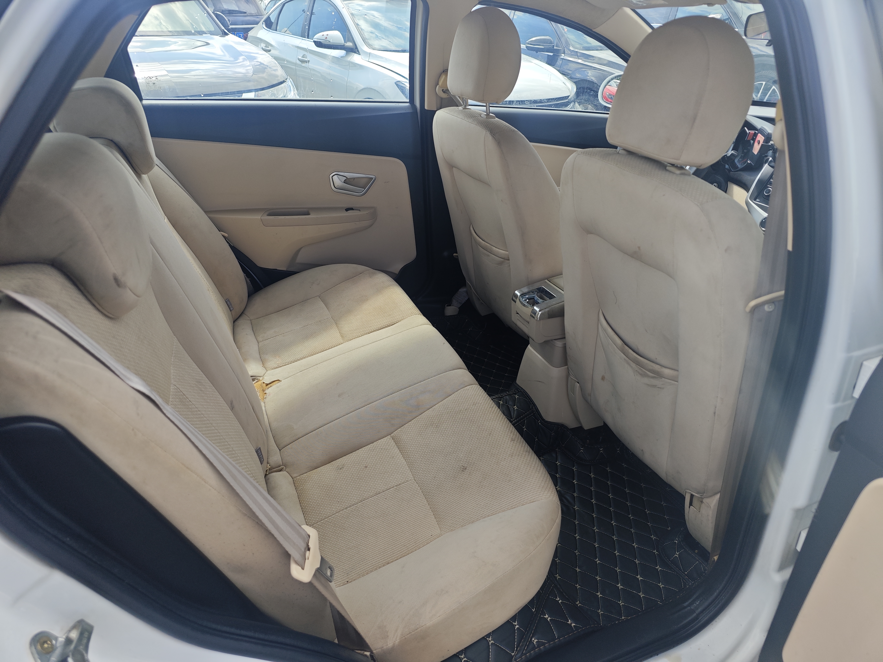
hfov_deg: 73.9
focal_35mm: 23
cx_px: 442
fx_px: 587
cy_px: 331
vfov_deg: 58.9
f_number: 1.9
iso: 160
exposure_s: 1/940
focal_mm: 8.7
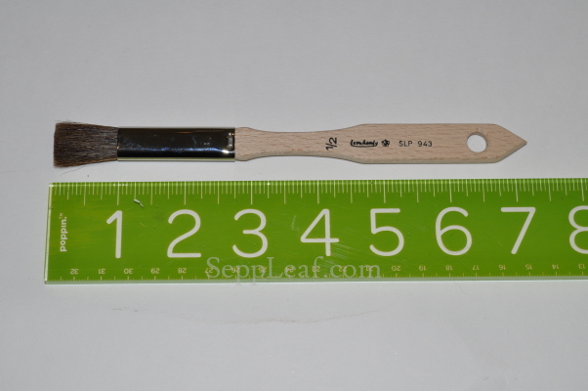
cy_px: 196
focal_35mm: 68
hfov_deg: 29.9
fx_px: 1101
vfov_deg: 20.1
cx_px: 294
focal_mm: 45
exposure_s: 1/125
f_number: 9
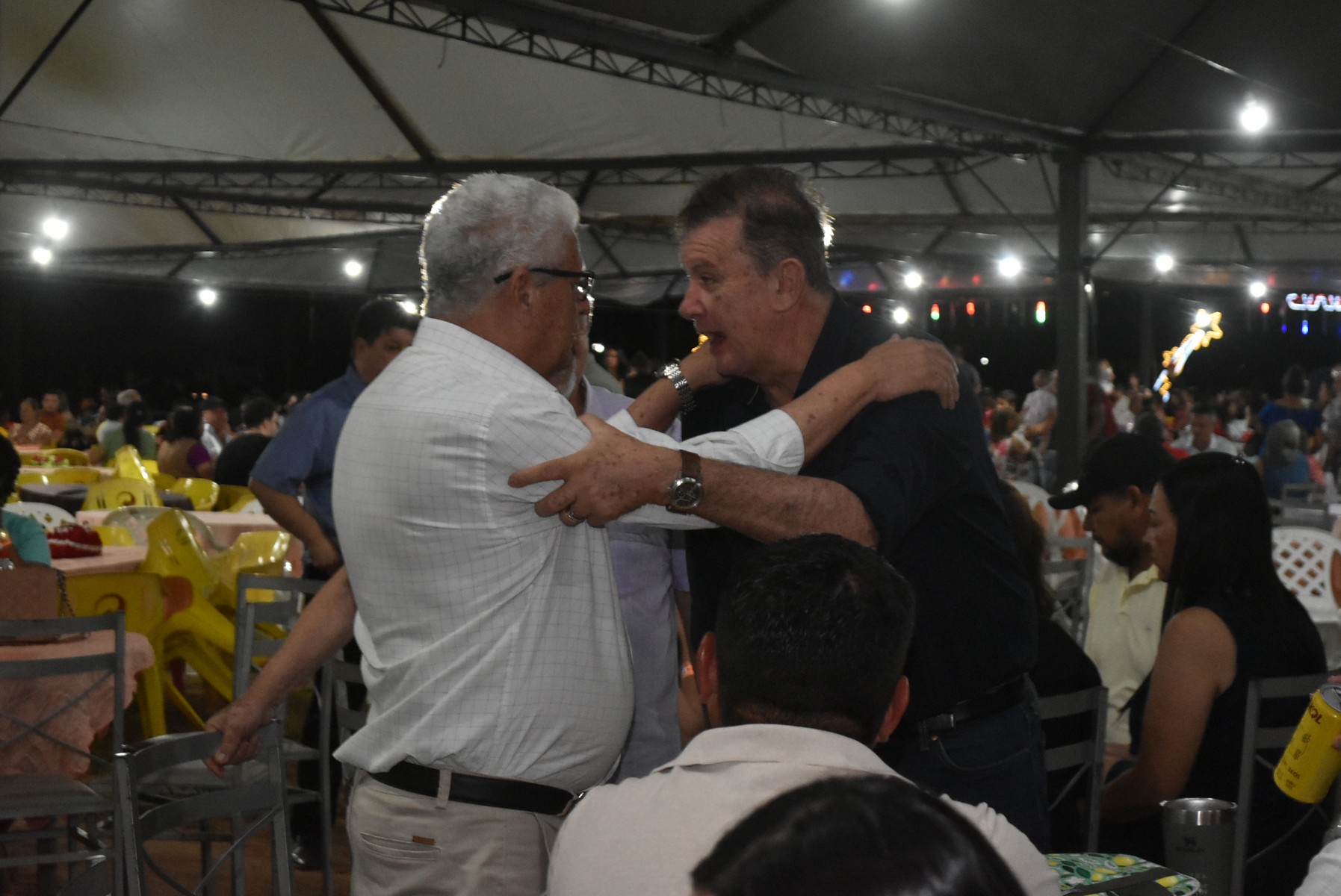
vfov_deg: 19.0
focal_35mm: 72
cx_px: 670
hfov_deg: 28.1
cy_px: 448
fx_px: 2684
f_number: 5.3
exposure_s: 1/80
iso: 4000
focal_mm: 48
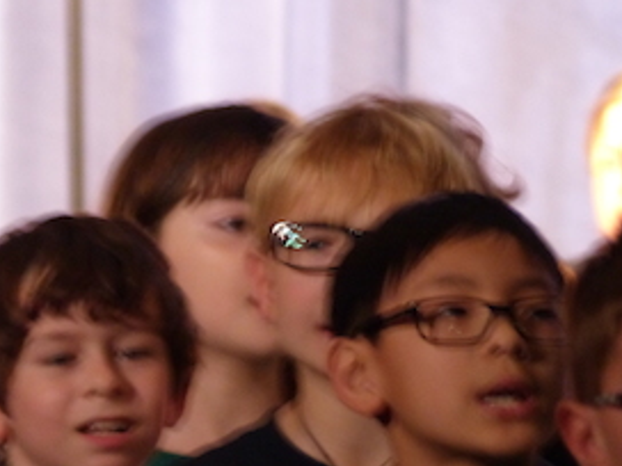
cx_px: 298
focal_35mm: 1092
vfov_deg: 1.4
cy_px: 308
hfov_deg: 1.8
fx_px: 19622
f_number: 2.8
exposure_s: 1/4
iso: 400
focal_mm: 100.5
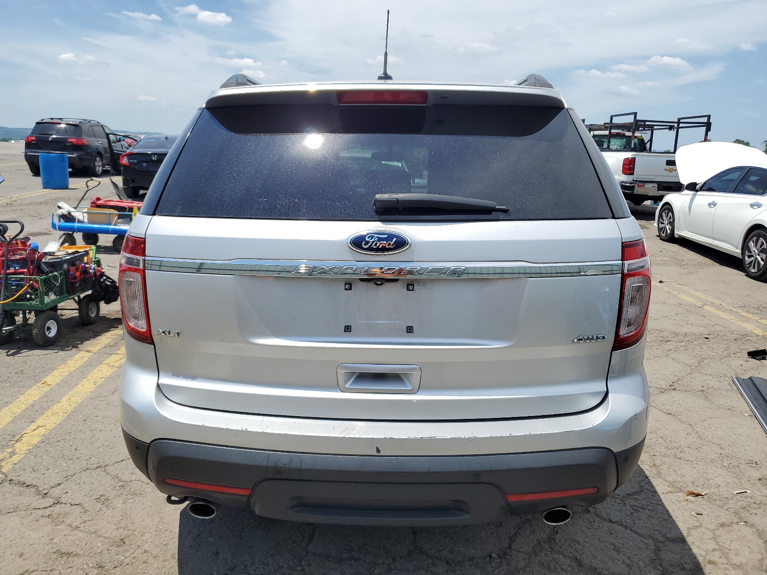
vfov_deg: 53.1
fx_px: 576
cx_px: 384
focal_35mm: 26
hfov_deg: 67.3
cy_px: 288
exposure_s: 1/5000
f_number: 1.5
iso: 50
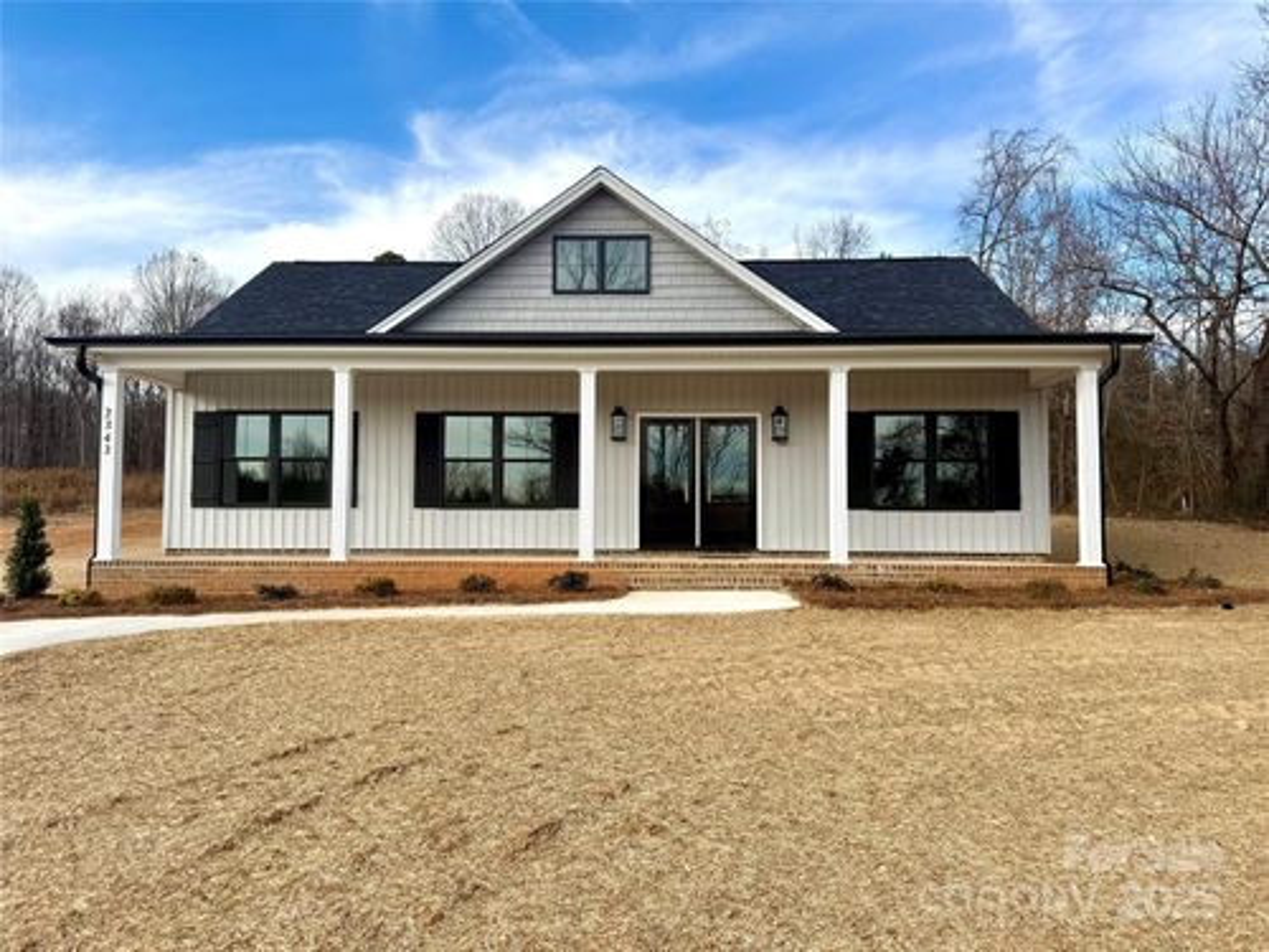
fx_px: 880
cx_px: 634
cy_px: 476
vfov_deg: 56.8
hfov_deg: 71.6
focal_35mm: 24
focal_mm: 6.76
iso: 80
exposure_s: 1/2000
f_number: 1.78
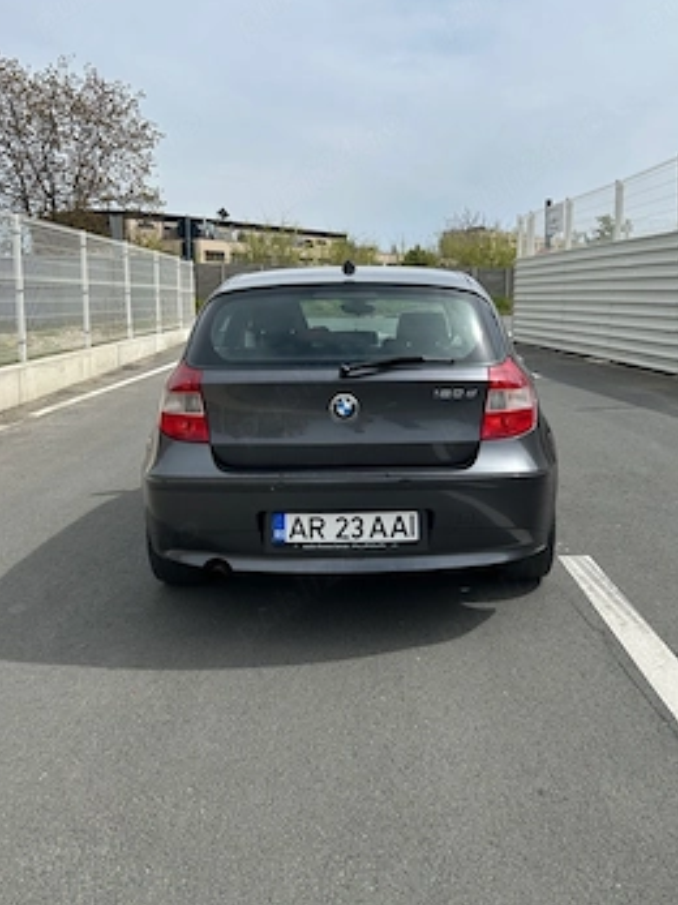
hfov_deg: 46.7
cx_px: 370
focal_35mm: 30
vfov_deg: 59.9
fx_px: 784
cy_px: 409
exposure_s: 1/5882
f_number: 1.5
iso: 50
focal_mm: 5.7
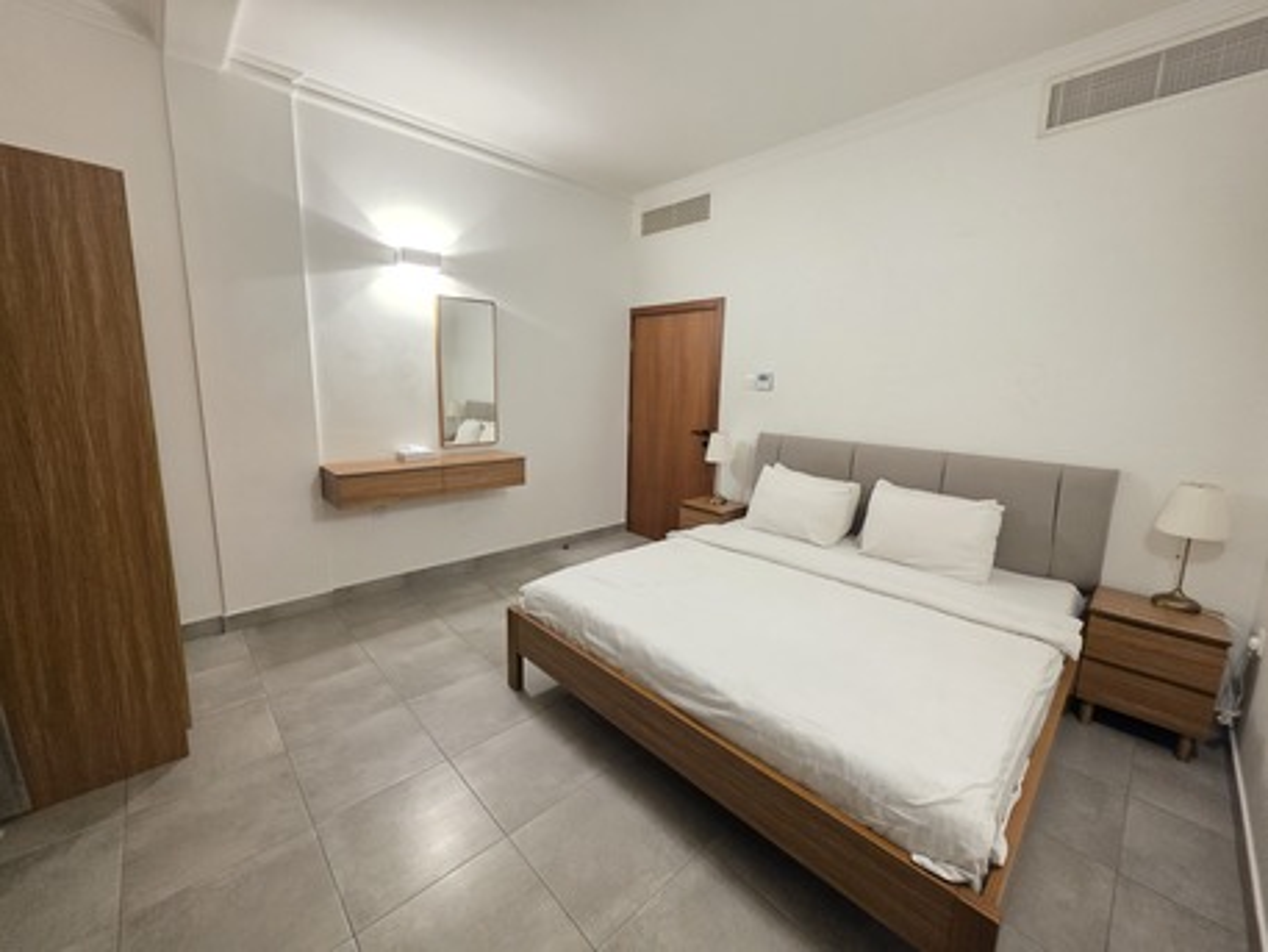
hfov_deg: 106.2
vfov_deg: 89.9
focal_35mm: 13
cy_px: 476
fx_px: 476
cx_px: 634
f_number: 1.9
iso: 1000
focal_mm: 2.2
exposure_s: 1/50
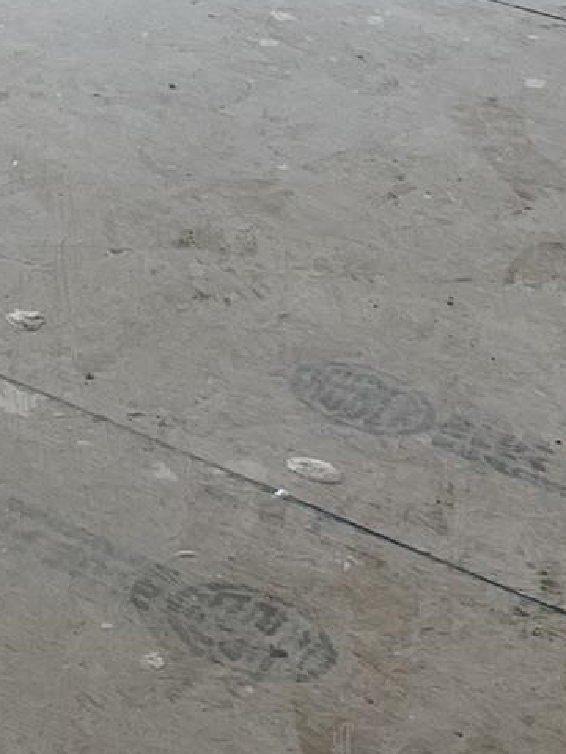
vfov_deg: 14.4
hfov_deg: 13.1
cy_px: -796
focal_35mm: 111
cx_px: -69
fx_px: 2420
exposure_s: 1/120
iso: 64
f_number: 1.5
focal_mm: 5.7
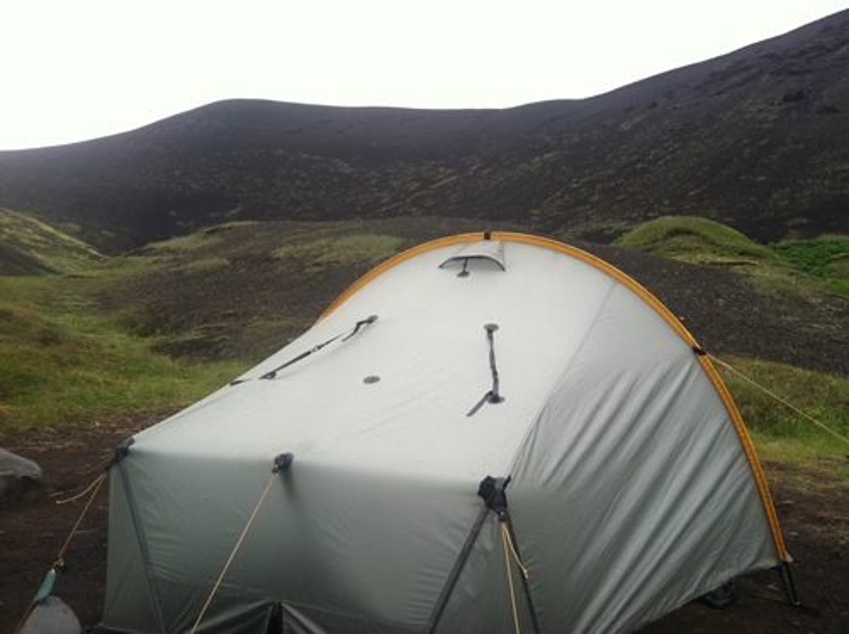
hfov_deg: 52.7
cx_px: 424
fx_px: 857
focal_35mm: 35
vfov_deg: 40.6
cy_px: 317
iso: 80
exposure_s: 1/120
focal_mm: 3.85
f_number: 2.8
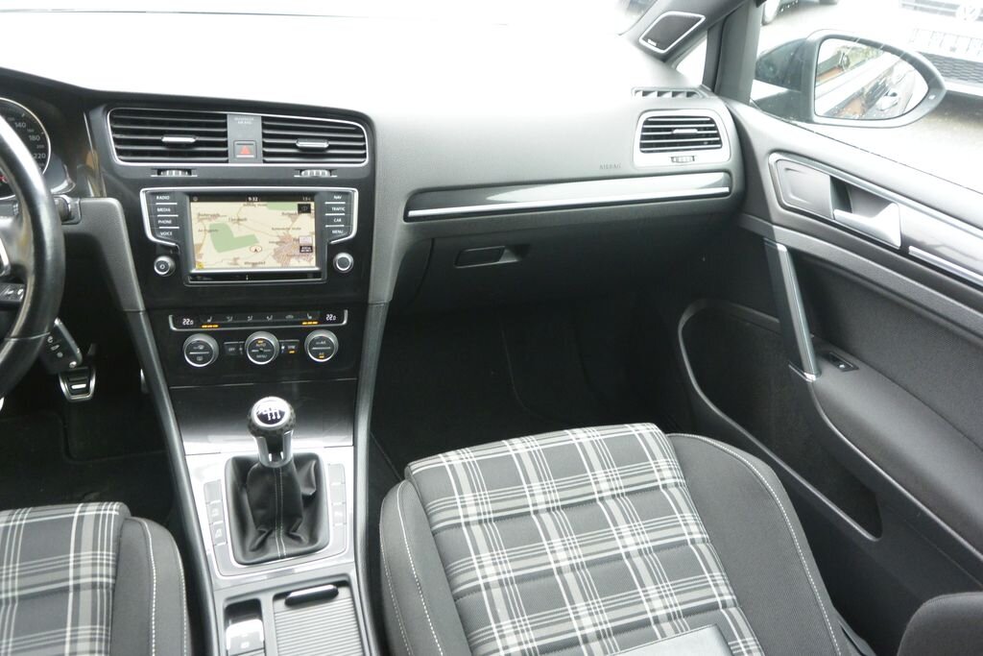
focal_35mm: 27
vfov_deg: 47.9
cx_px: 492
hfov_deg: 67.4
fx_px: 737
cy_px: 328
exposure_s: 1/30
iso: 800
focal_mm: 10
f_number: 3.5
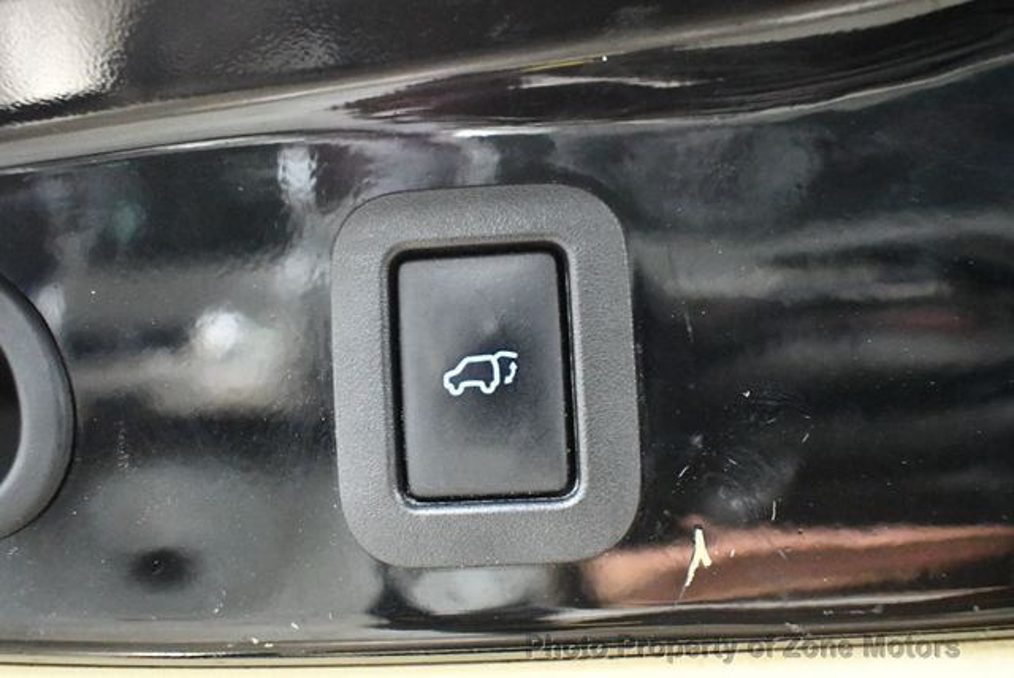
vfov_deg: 36.9
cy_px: 339
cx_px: 507
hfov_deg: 53.1
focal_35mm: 36
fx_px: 1015
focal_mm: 18
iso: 9000
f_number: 3.5
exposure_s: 1/60
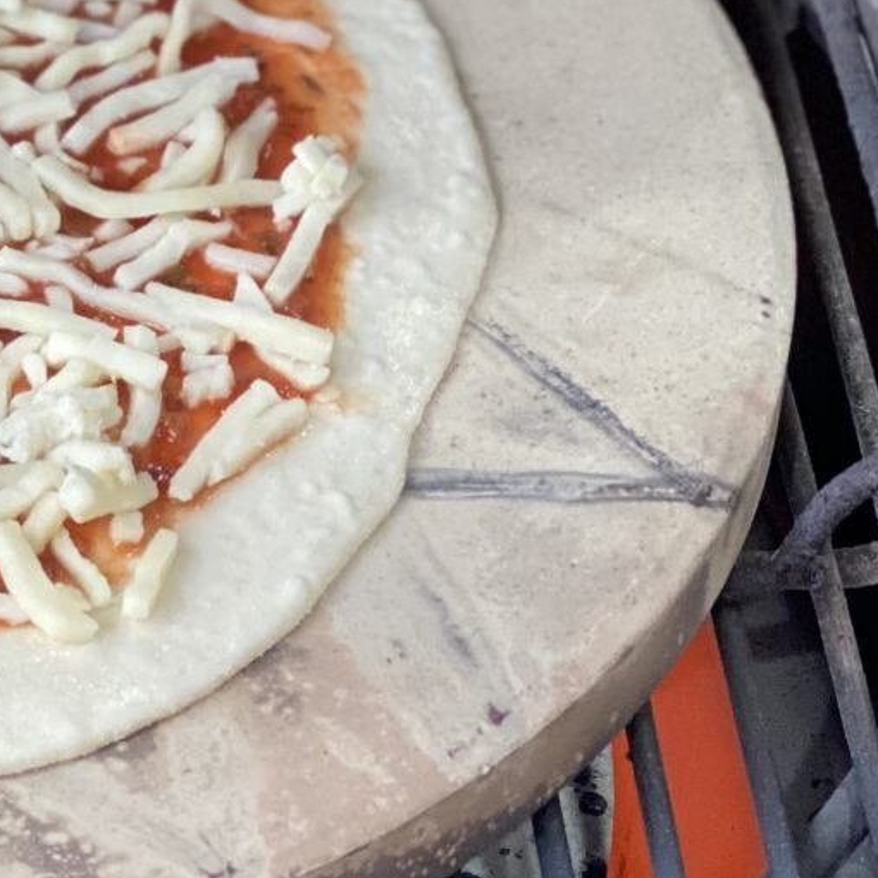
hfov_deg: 9.9
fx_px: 4964
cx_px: -356
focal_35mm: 173
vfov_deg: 10.0
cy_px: -38
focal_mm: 6
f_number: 2
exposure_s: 1/100
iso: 160
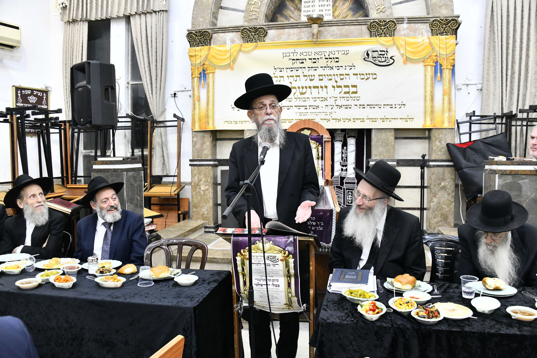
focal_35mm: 28
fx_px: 418
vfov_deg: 46.4
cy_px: 179
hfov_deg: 65.5
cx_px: 268
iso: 2000
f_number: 5.6
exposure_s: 1/160
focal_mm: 28
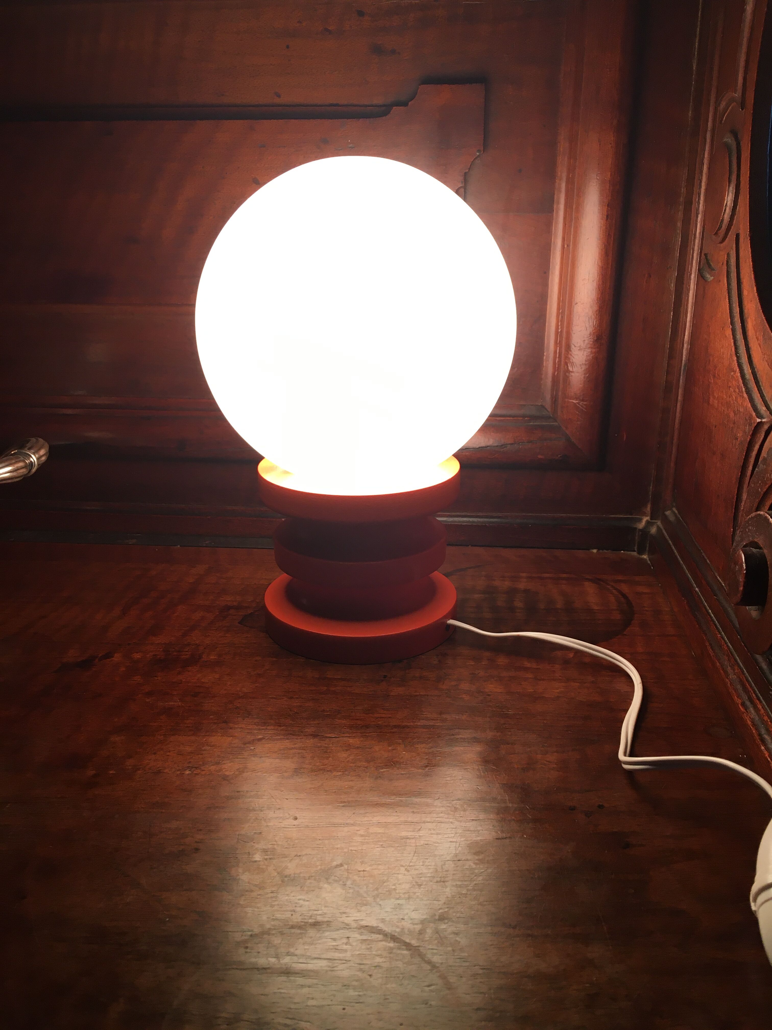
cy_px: 515
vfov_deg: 61.7
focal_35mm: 29
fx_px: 862
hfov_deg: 48.2
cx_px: 386
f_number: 2.2
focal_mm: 4.15
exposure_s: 1/33
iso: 64
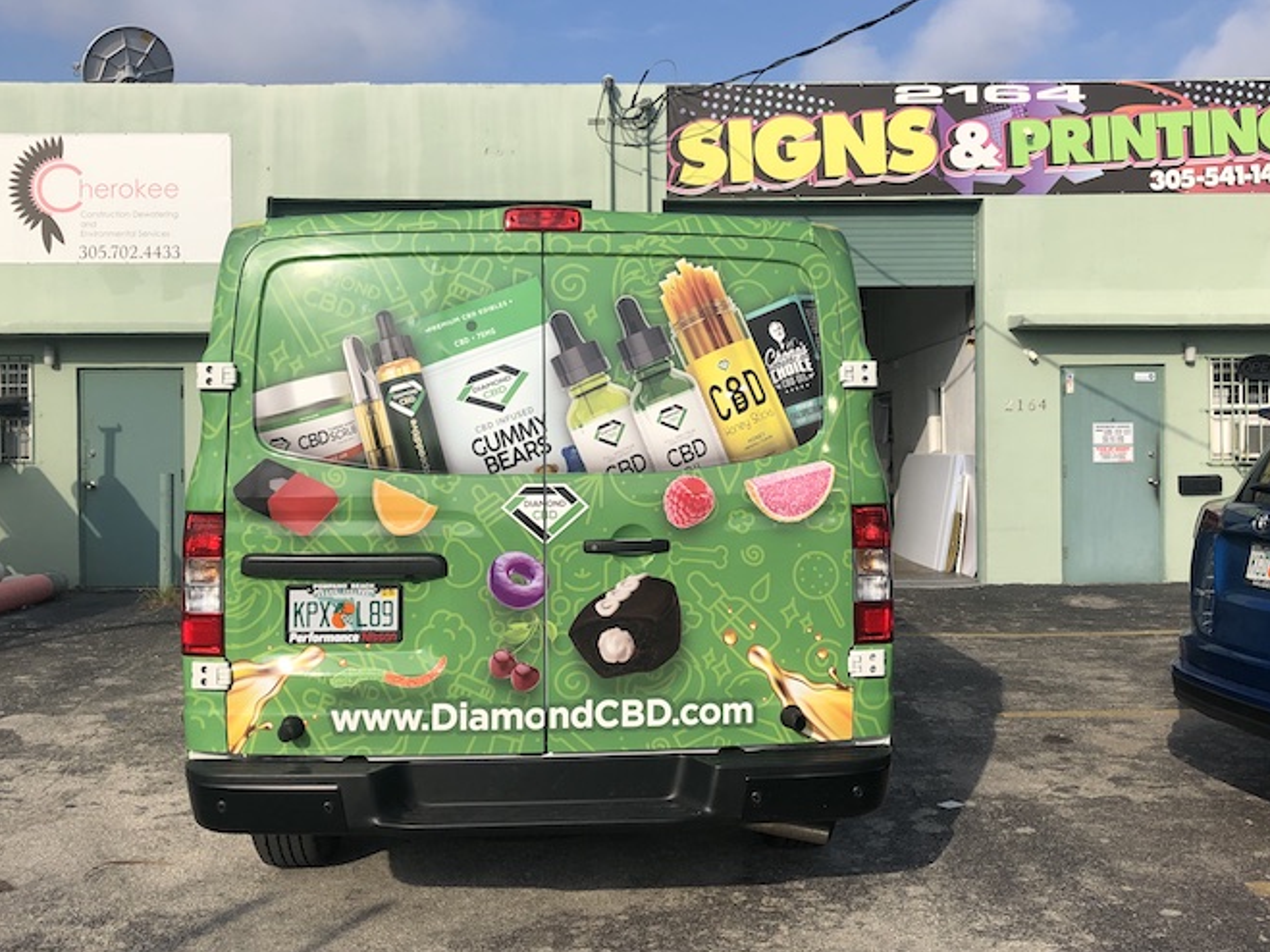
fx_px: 1247
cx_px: 628
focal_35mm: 34
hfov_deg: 54.0
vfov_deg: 41.8
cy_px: 451
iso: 20
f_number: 1.8
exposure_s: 1/3003
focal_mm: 4
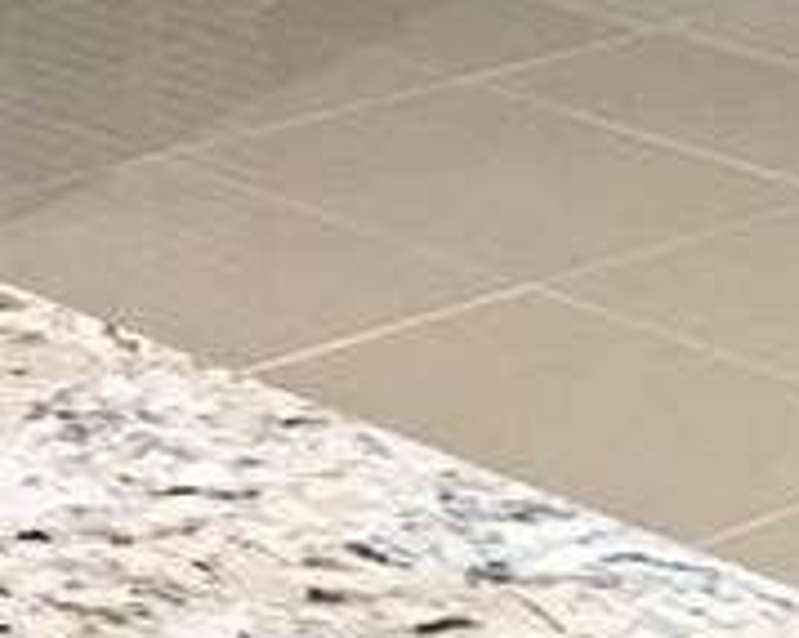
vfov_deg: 7.6
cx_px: -670
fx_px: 4491
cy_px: -870
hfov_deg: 9.6
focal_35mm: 190
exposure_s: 1/15
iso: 100
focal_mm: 4.15
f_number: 2.2
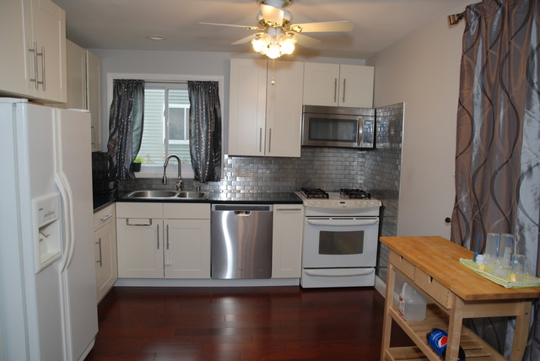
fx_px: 405
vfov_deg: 48.0
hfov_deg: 67.3
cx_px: 270
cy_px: 180
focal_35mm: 27
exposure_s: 1/60
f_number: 4.5
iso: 160
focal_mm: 18
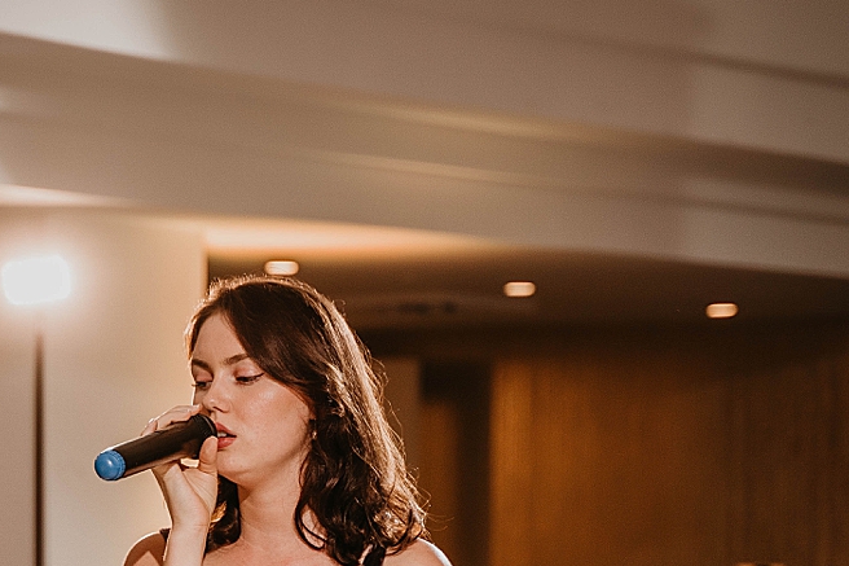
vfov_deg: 8.5
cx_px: 263
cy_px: 586
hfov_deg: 12.8
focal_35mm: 160
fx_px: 3772
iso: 1000
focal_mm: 75
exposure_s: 1/250
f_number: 2.8
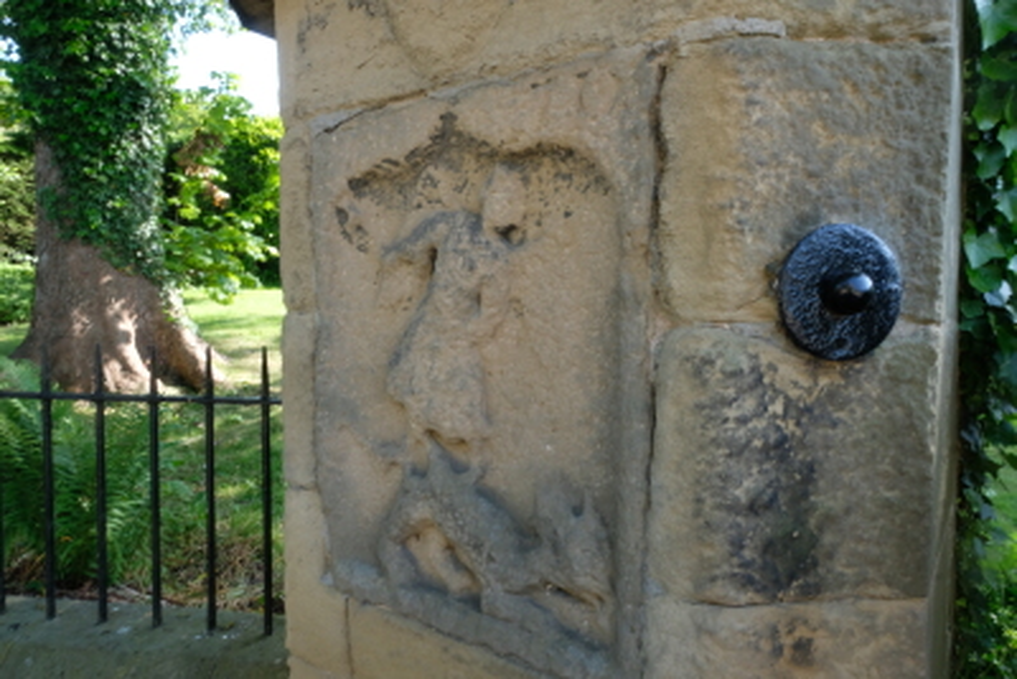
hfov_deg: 73.7
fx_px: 678
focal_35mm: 24
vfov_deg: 53.2
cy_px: 340
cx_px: 508
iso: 800
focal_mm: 16
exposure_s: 1/20
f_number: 22
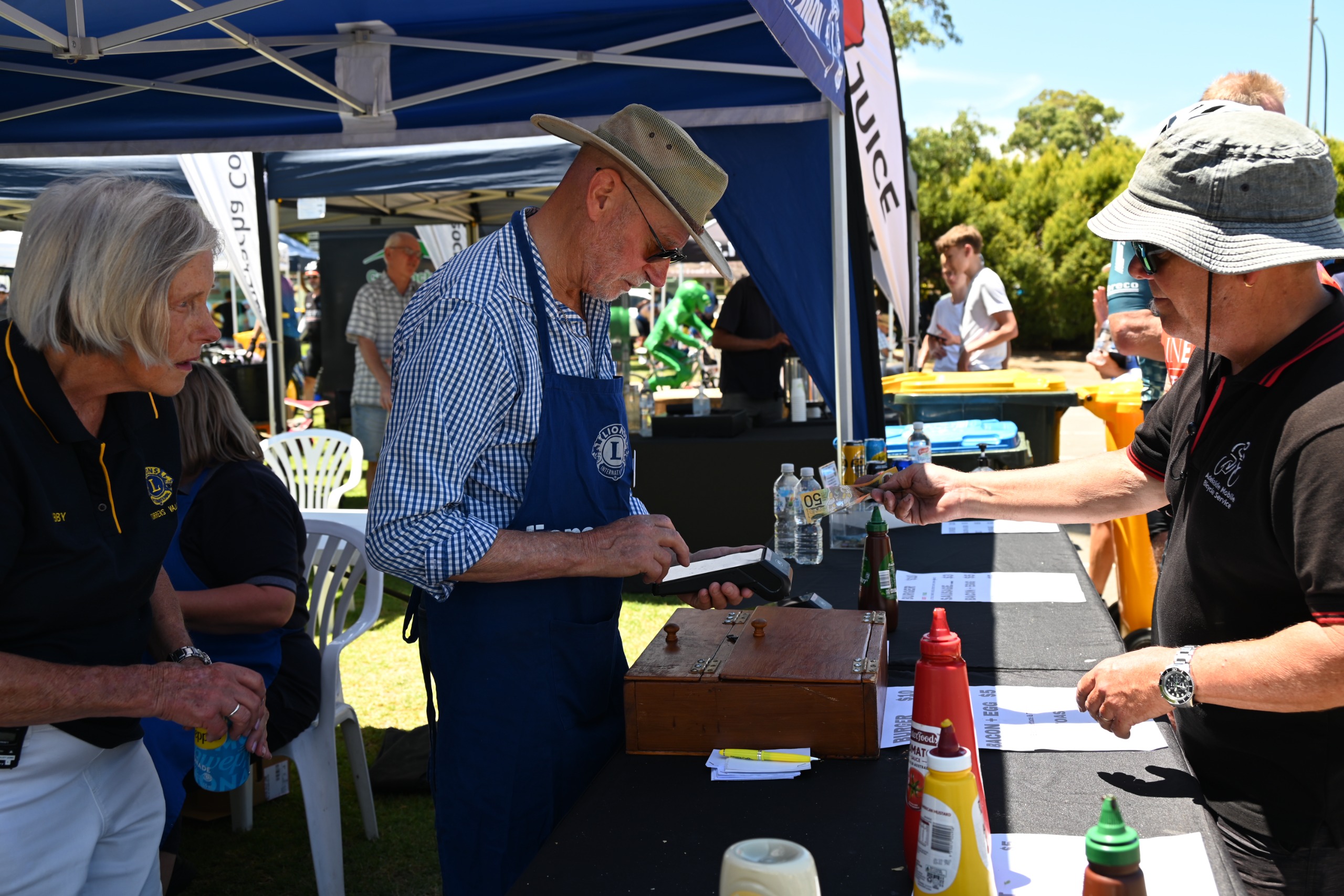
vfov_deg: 36.0
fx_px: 1382
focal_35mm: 37
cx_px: 672
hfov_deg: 51.9
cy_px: 448
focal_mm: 37
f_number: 6.3
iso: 100
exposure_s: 1/160
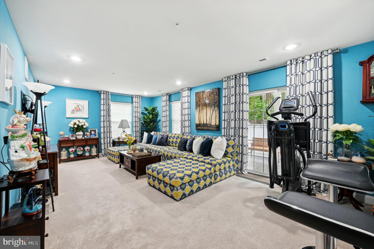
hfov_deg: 104.3
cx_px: 187
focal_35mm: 14
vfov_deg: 81.1
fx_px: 145
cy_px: 124
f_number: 8
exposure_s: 1/13
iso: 400
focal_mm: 14
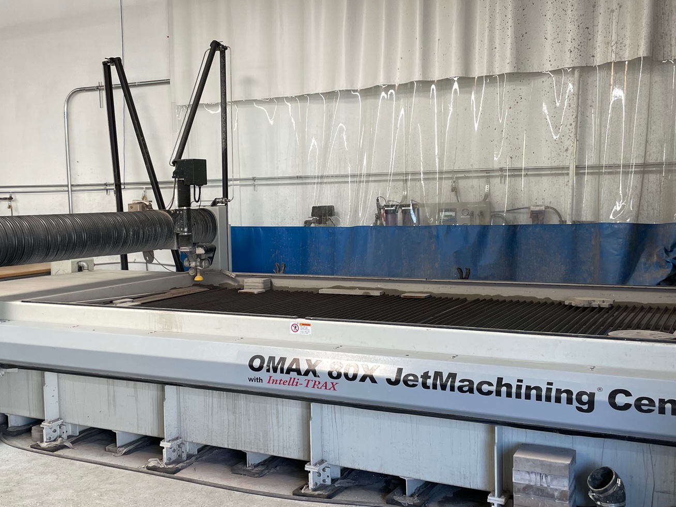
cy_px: 279
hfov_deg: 46.6
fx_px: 781
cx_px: 281
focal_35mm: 40
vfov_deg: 35.9
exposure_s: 1/122
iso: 64
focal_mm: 4.2
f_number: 1.6
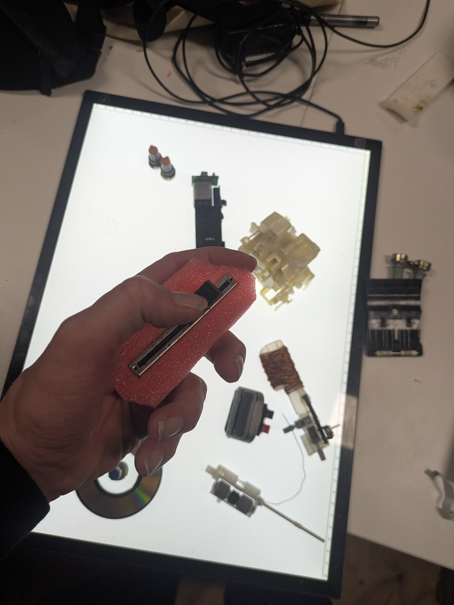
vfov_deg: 69.4
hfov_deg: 54.9
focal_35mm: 25
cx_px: 227
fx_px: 437
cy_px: 302
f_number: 1.89
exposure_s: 1/404
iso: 241
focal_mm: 5.43
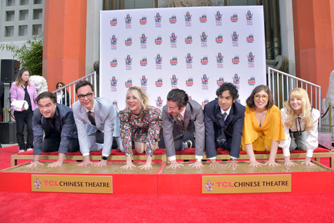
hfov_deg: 63.6
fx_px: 269
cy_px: 114
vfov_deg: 45.0
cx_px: 172
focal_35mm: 29
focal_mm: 28
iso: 160
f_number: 3.5
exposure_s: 1/250
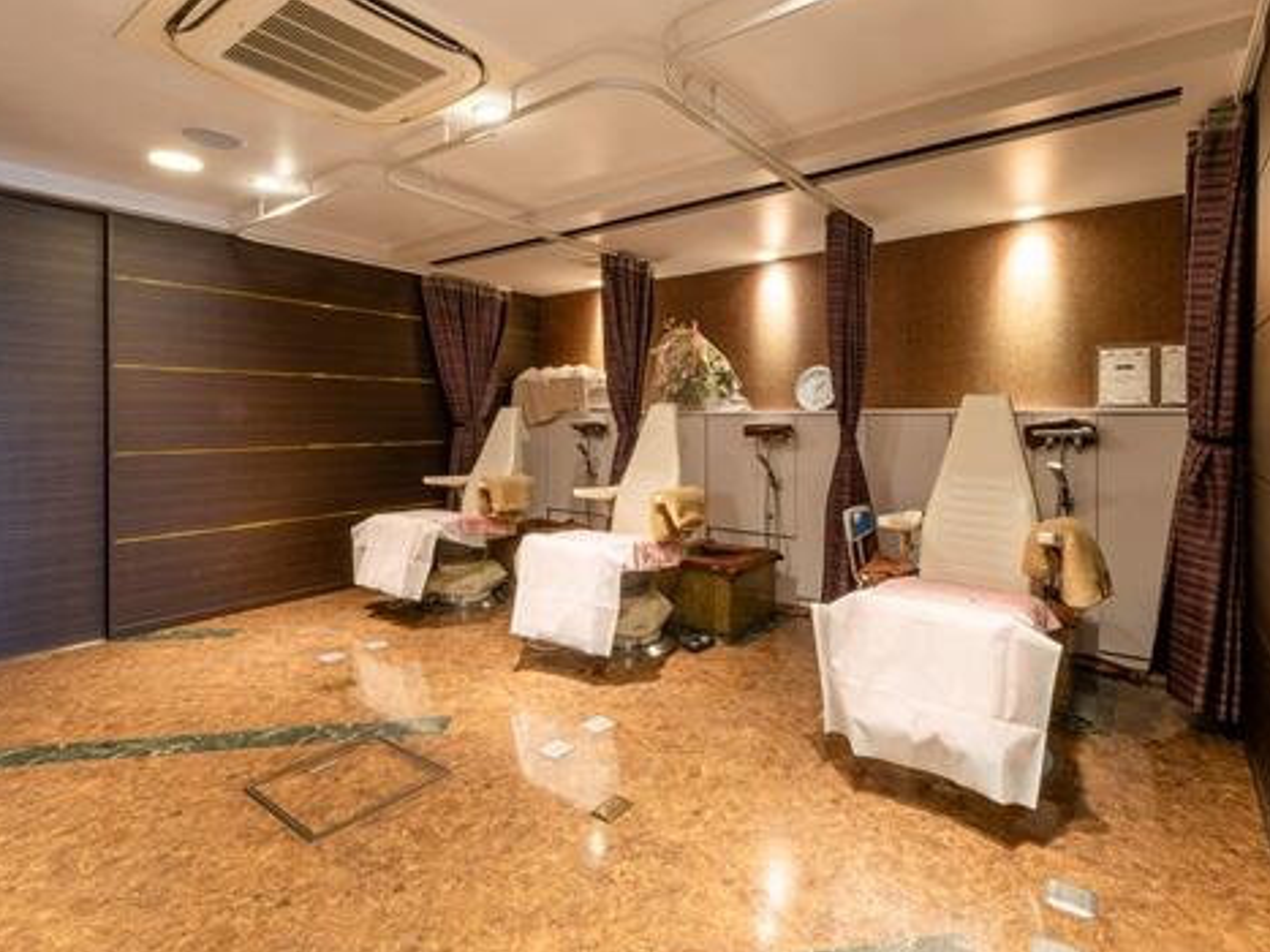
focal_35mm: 18
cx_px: 672
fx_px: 660
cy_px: 413
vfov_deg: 71.3
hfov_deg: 87.7
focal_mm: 7
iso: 400
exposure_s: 1/10
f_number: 11
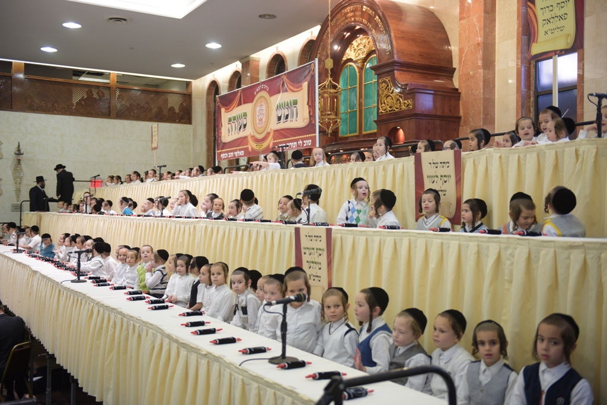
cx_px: 304
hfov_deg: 48.5
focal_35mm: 40
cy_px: 202
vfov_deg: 33.4
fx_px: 674
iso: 800
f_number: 2.8
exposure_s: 1/125
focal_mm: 40
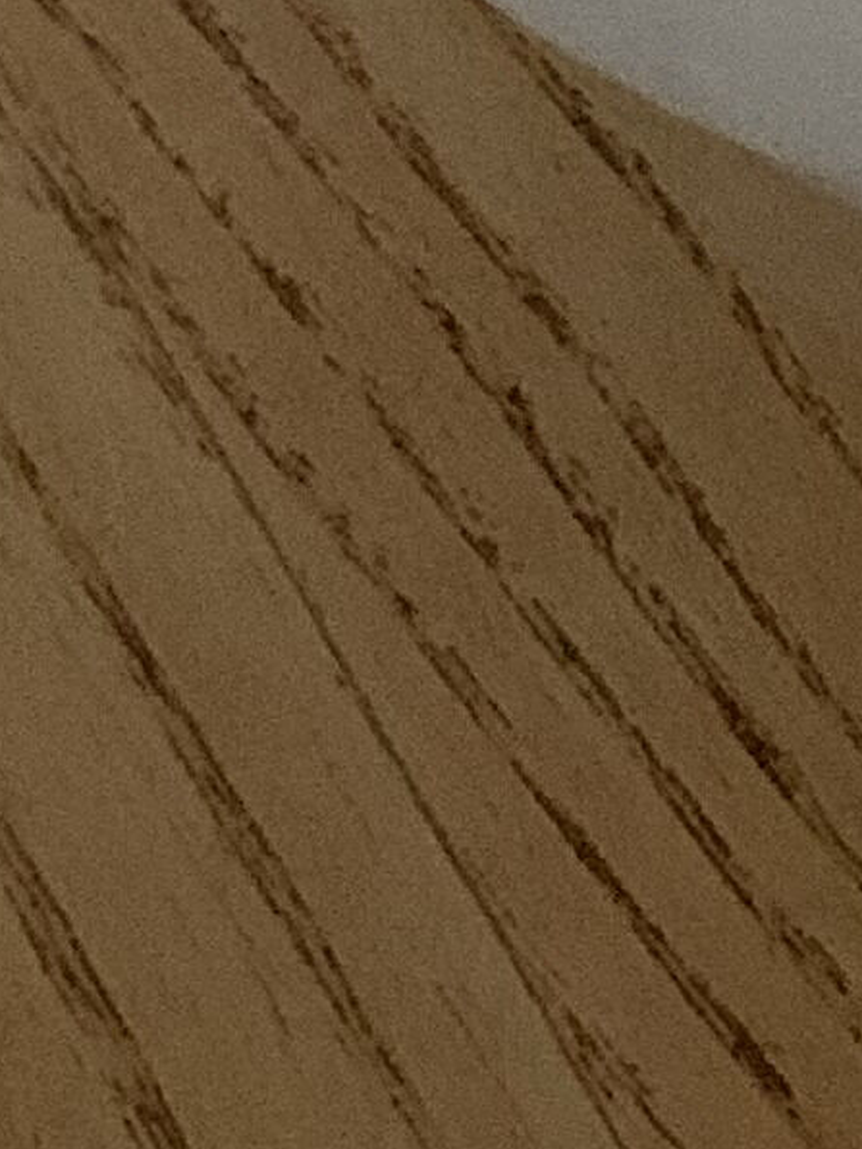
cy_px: -900
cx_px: 2087
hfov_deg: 7.8
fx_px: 5844
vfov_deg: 10.6
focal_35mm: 176
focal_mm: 4.25
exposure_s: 1/30
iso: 500
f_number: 1.8
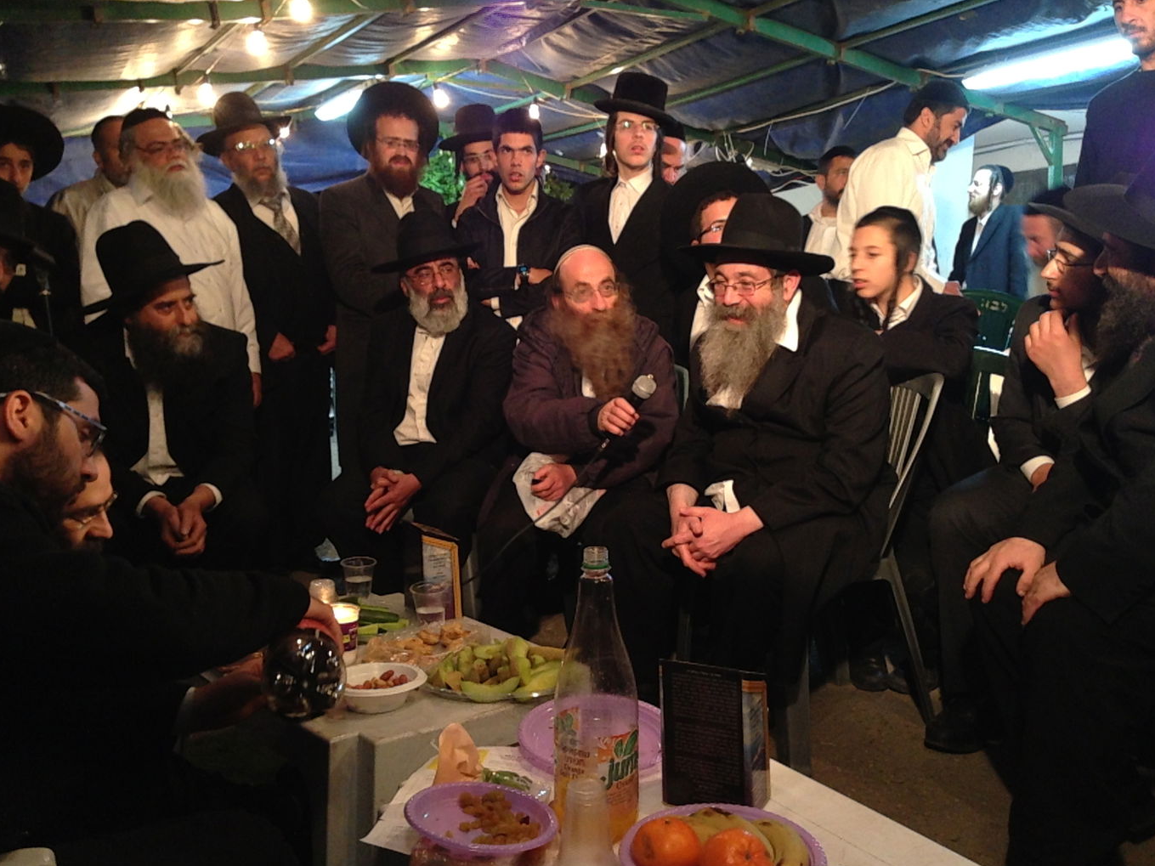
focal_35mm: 34
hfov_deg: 54.0
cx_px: 576
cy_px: 444
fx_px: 1134
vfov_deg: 41.8
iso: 320
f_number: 2.4
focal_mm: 4.13
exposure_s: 1/20
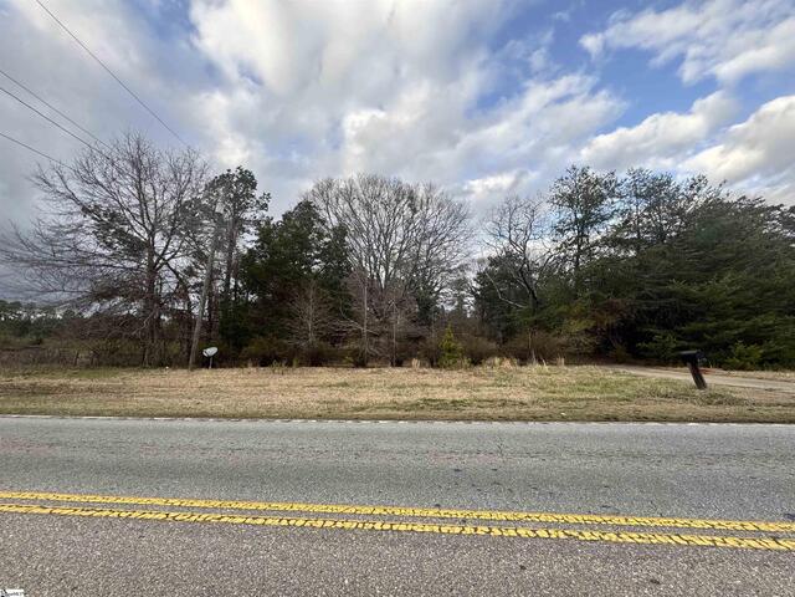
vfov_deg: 85.7
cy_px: 298
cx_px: 398
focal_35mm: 14
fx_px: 322
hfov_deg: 102.1
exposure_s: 1/277
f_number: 2.2
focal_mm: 2.22
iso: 40
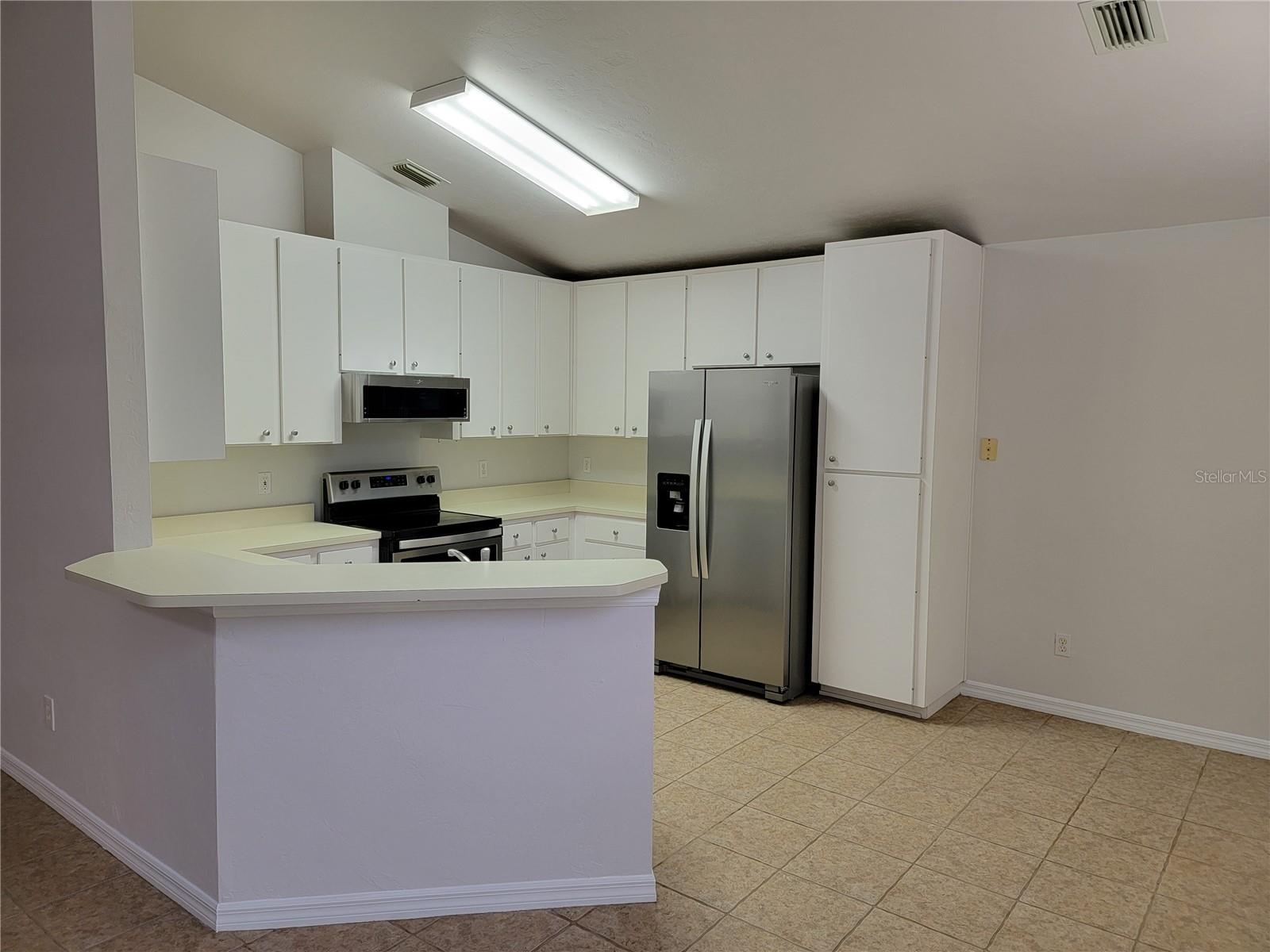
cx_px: 635
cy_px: 476
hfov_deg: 71.6
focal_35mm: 24
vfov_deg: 56.8
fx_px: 881
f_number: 1.8
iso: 125
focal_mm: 6.7
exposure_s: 1/120
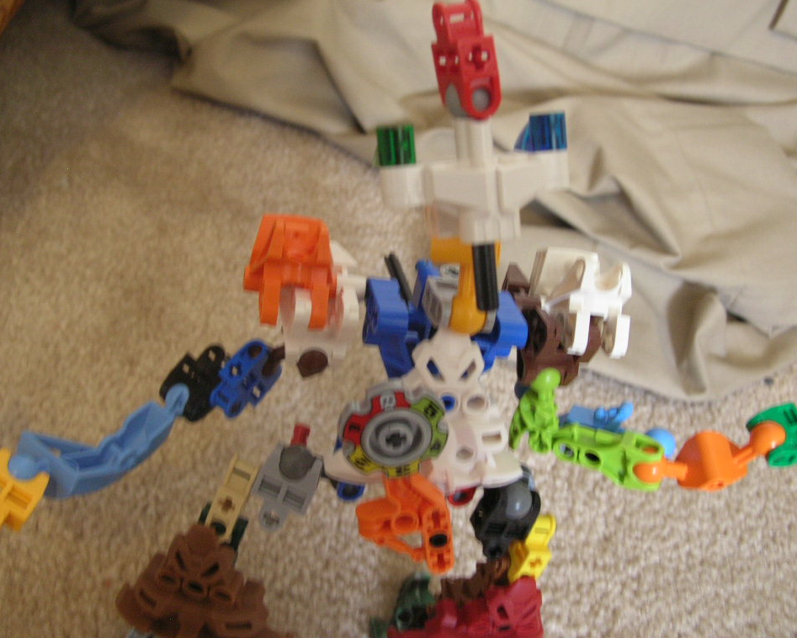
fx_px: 897
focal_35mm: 38
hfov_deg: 47.9
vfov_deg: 39.2
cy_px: 317
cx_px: 402
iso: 114
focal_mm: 6
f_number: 2.7
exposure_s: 1/3.9
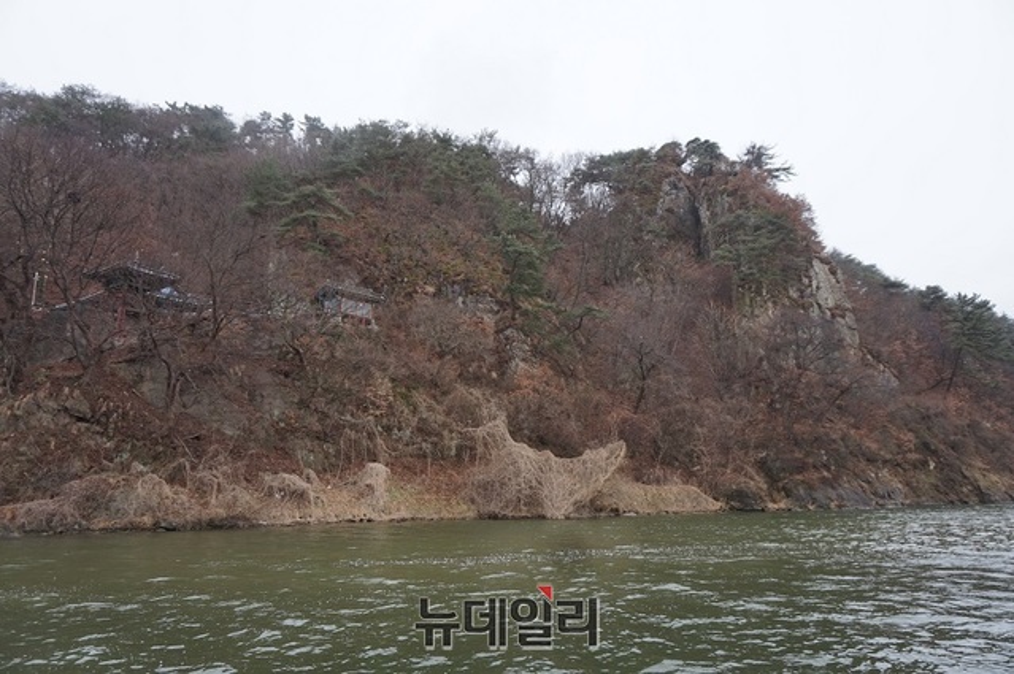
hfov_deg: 73.8
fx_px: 675
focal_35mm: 24
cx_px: 507
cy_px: 337
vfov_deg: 53.1
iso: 100
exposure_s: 1/60
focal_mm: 16
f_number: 4
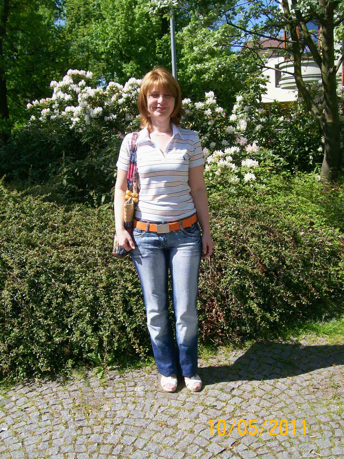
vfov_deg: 51.4
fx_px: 477
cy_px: 230
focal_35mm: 36
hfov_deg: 39.7
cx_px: 172
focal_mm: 6
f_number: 4.8
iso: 80
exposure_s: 1/369
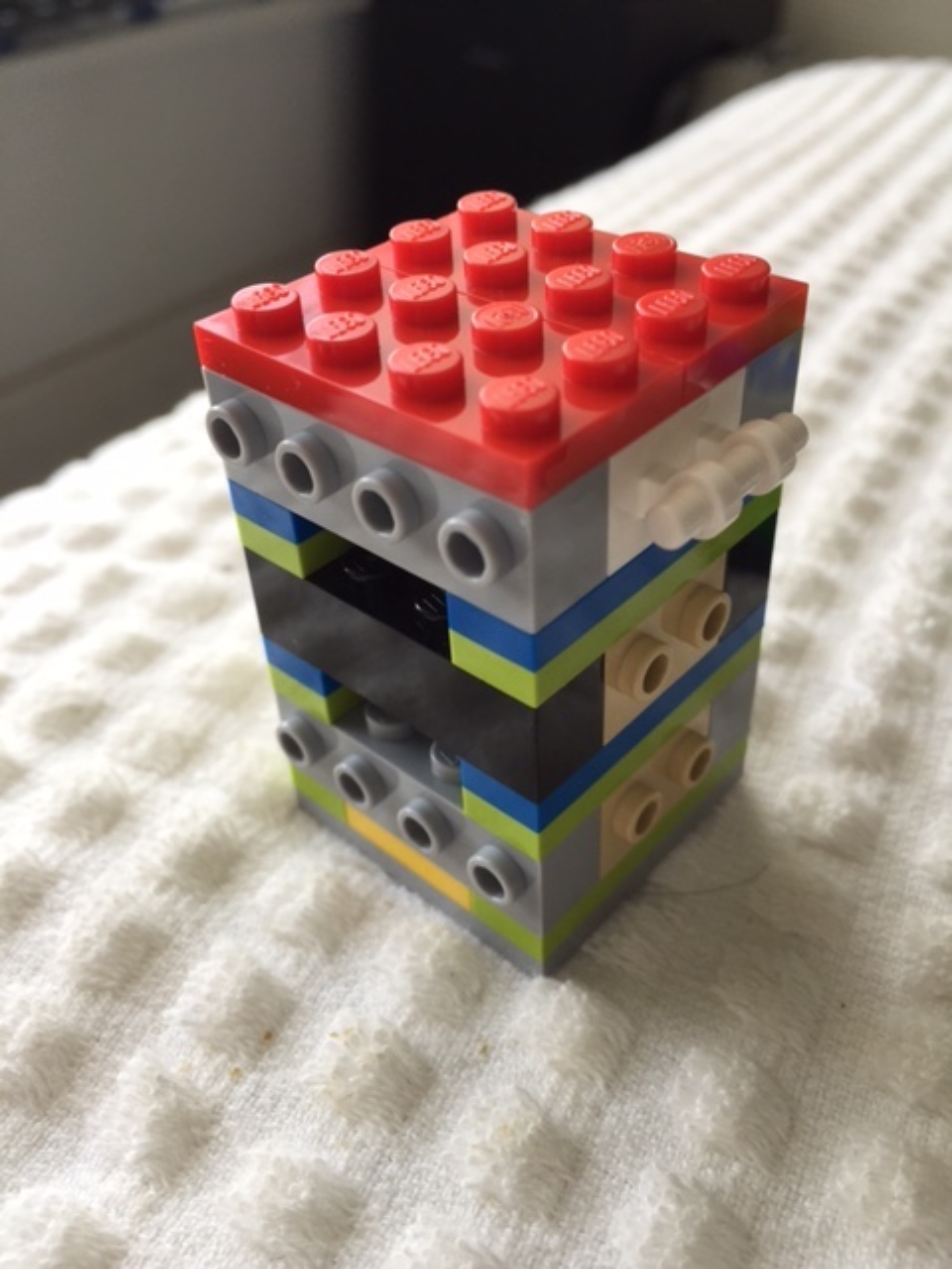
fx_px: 1063
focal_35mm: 29
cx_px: 476
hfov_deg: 48.2
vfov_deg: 61.7
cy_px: 634
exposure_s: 1/60
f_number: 2.2
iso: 32
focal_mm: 4.15
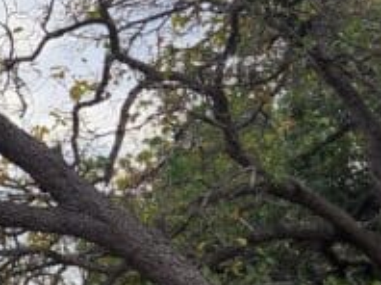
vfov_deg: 12.4
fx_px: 1308
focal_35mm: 119
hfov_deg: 15.3
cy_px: 110
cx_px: -198
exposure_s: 1/1186
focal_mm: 5.4
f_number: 1.8
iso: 20
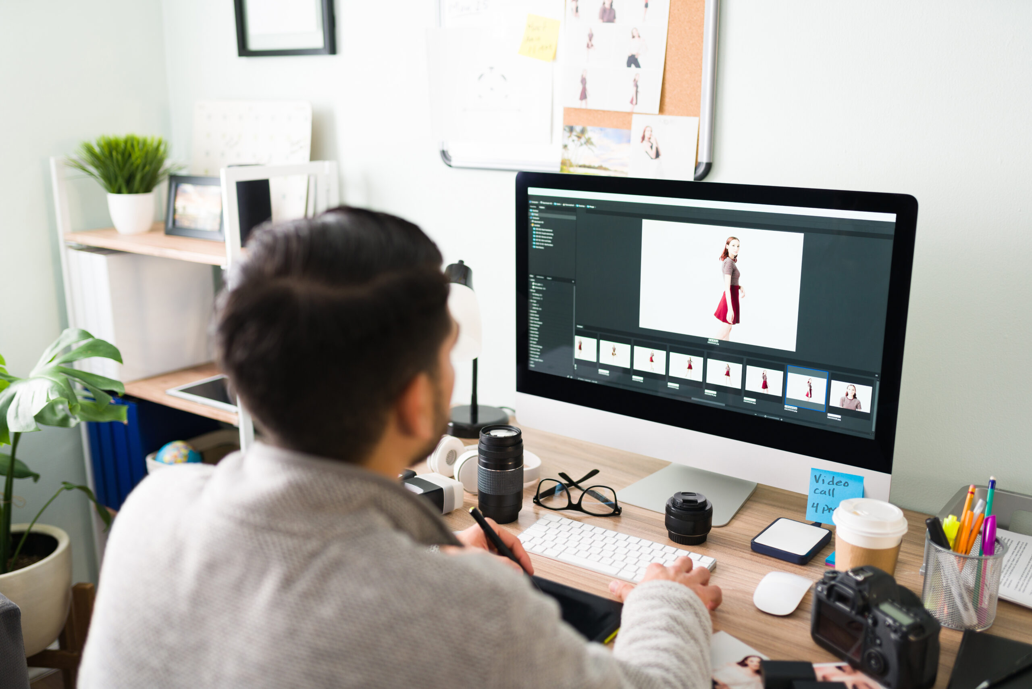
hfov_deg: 54.4
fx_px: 1003
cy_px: 344
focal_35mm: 35
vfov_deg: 37.9
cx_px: 516
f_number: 1.8
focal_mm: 35
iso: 250
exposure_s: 1/200
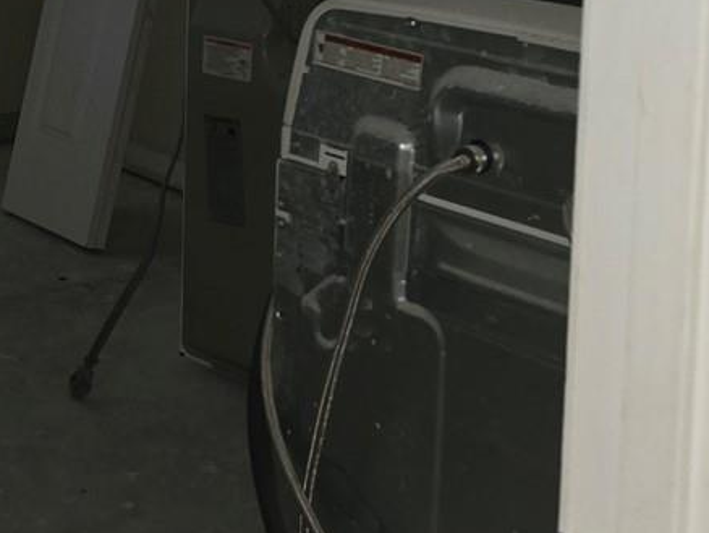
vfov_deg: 16.9
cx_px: -197
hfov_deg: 21.2
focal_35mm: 84
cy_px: -83
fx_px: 1721
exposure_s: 1/30.4
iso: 100
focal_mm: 6.3
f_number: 1.7
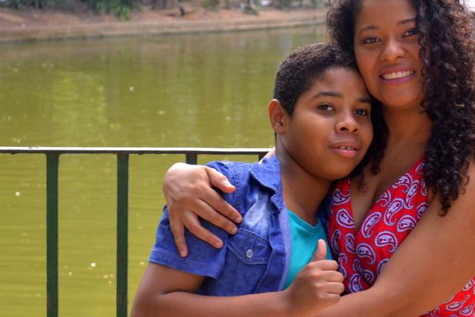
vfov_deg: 10.4
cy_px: 134
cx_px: 339
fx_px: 1742
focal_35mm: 132
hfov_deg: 15.5
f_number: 5.3
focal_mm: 46
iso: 400
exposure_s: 1/125
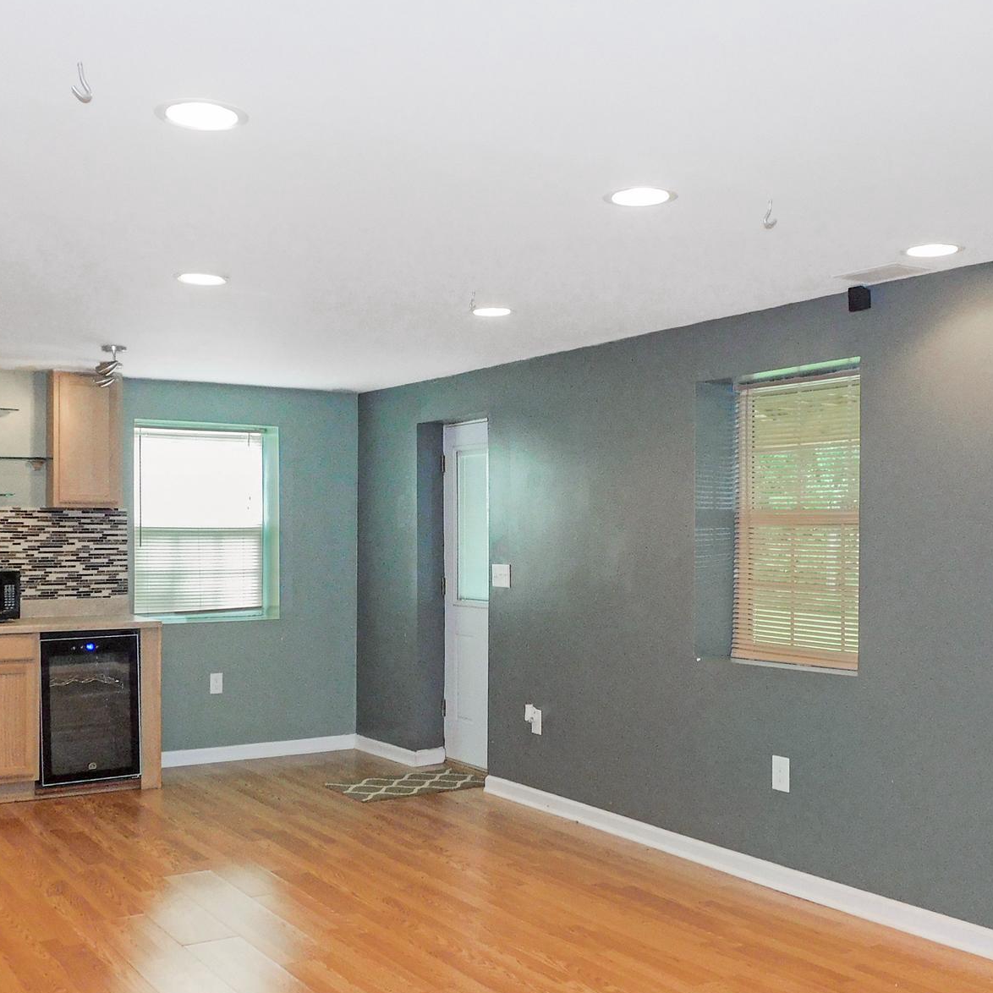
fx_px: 1201
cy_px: 546
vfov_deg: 44.9
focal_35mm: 37
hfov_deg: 44.9
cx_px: 475
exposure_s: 1/30
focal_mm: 4.3
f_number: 3.3
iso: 200
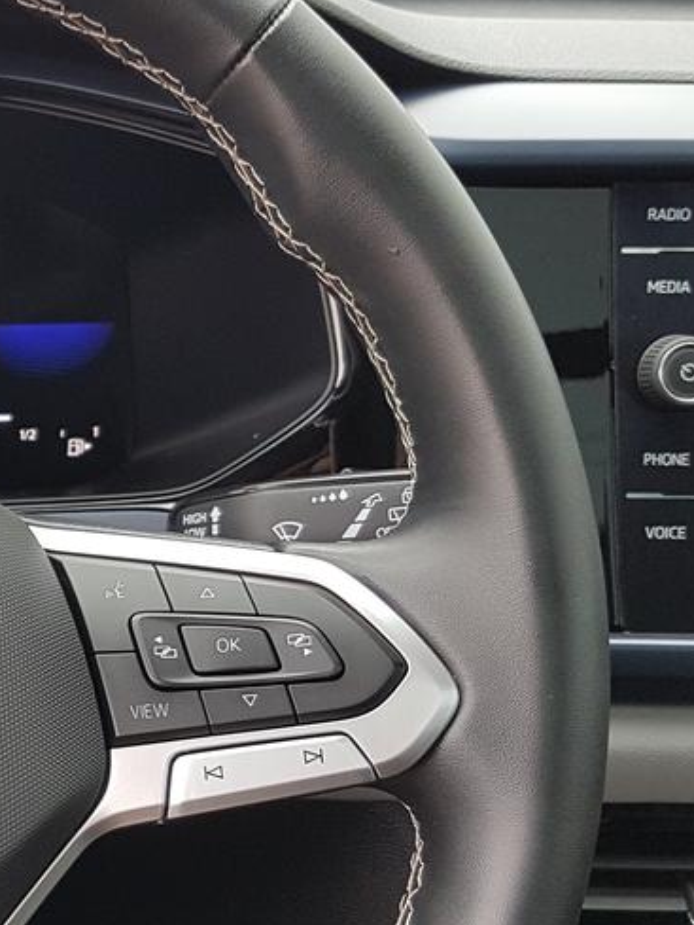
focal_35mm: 68
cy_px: 660
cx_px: -323
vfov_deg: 28.3
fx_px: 1817
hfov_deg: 19.2
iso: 50
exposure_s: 1/50
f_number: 1.7
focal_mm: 4.2
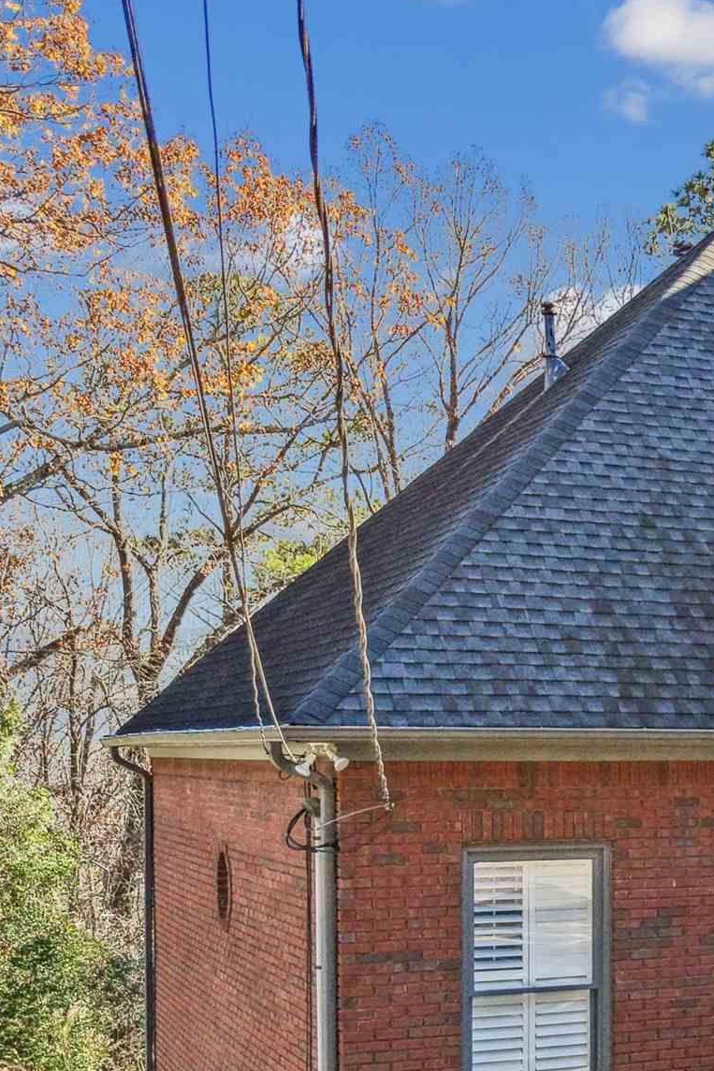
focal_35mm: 67
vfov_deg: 29.2
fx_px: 1994
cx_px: 1022
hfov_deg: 18.4
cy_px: 891
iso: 200
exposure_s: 1/1600
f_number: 1.8
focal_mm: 8.7
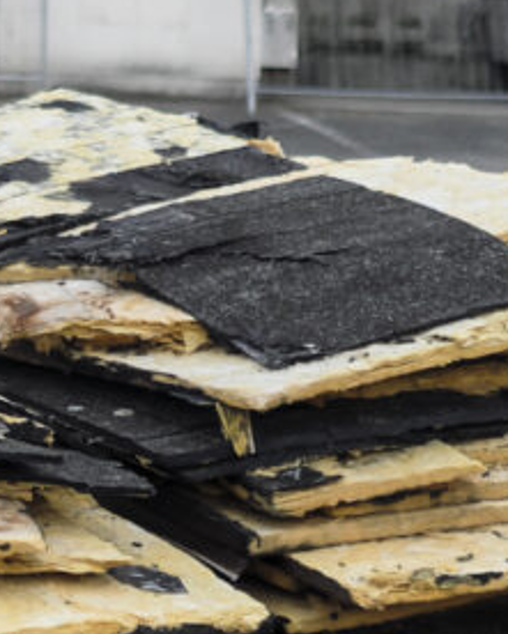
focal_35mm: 183
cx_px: -140
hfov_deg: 8.3
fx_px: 3437
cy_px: -306
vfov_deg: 10.2
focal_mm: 23
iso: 400
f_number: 1.4
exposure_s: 1/8000
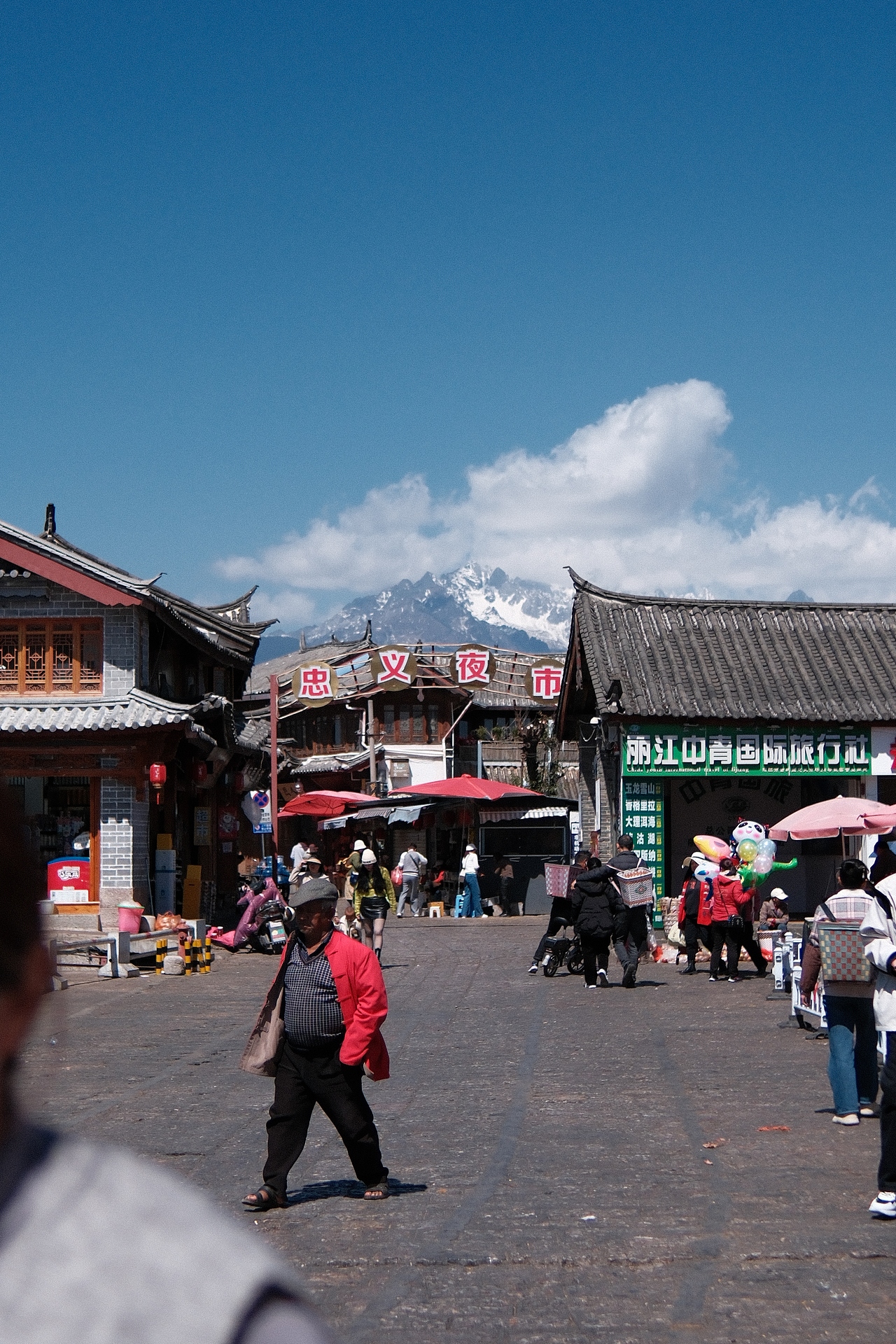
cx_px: 448
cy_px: 672
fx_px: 1307
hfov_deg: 37.9
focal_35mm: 35
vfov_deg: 54.4
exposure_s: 1/10000
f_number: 2
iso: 200
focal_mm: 23
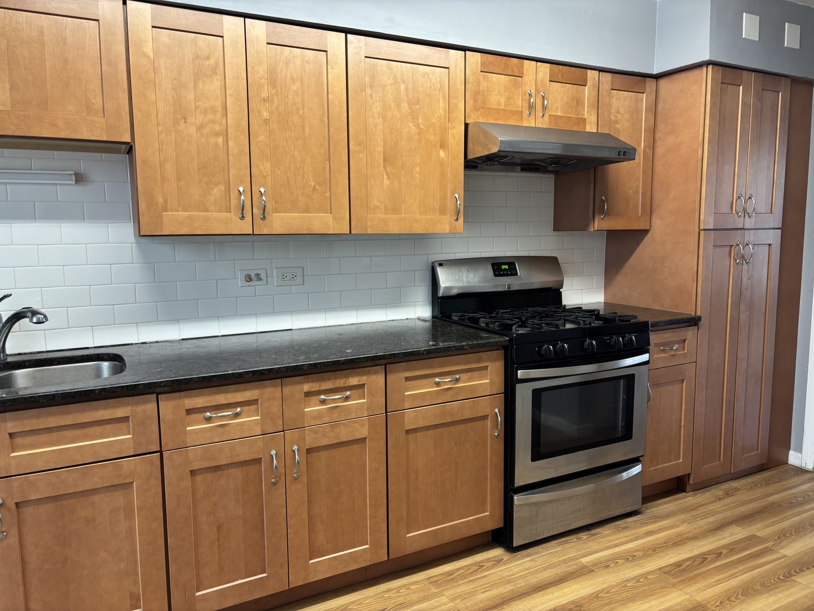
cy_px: 306
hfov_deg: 67.3
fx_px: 611
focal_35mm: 26
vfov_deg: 53.1
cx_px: 407
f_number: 1.6
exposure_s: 1/42
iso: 125
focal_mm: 5.96
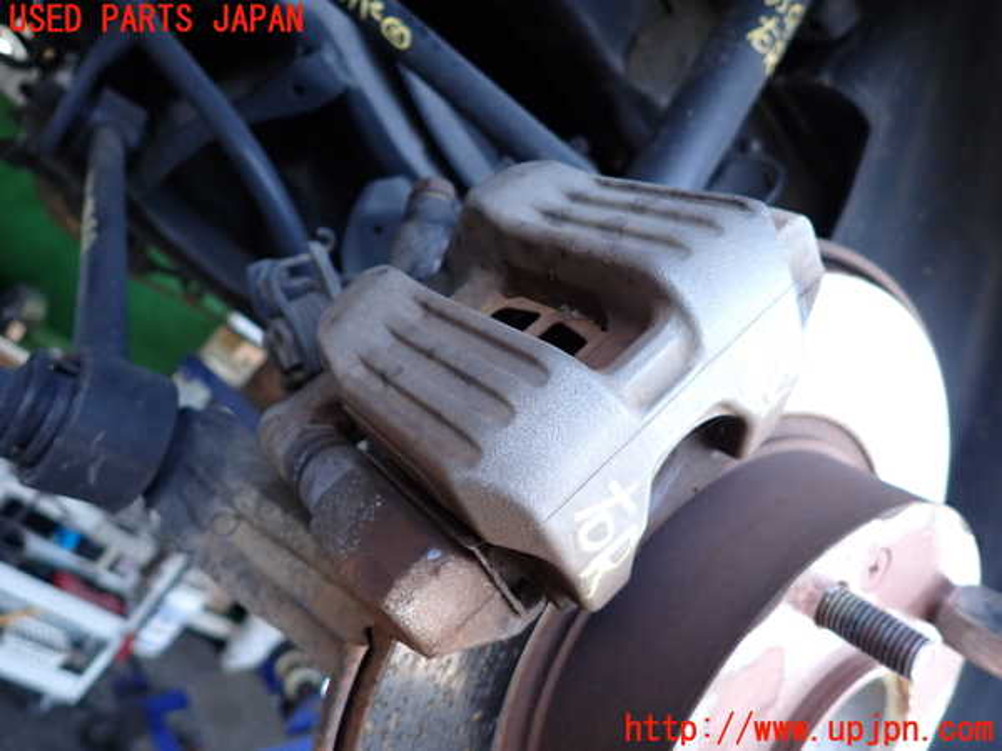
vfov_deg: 54.9
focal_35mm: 25
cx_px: 501
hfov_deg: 69.4
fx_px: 724
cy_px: 376
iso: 200
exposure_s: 1/125
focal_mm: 4.5
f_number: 2
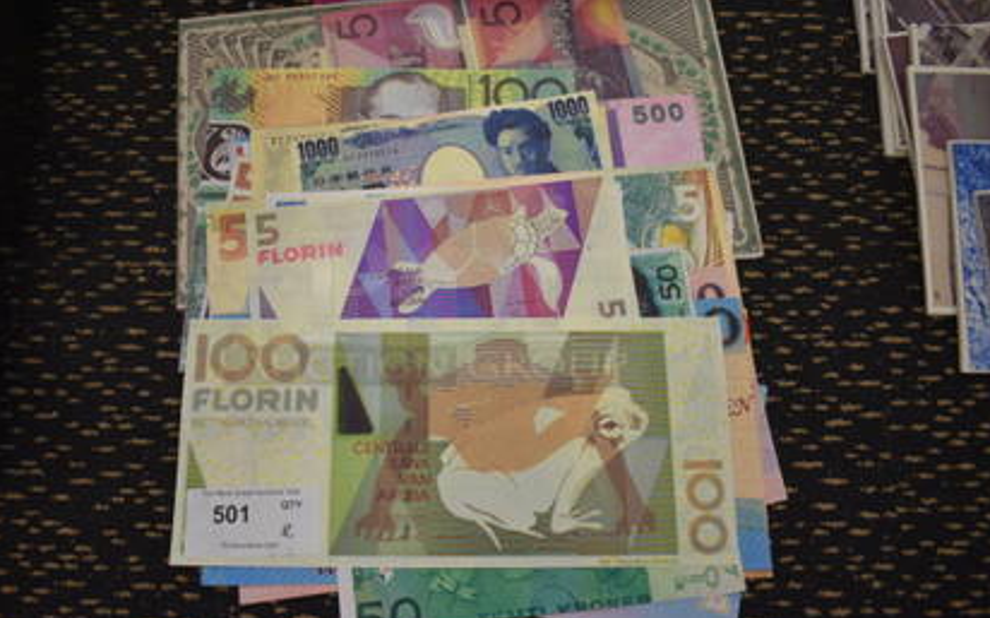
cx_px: 435
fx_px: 863
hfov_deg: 59.5
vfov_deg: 39.4
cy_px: 286
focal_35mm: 32
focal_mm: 18
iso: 800
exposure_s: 1/160
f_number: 3.5
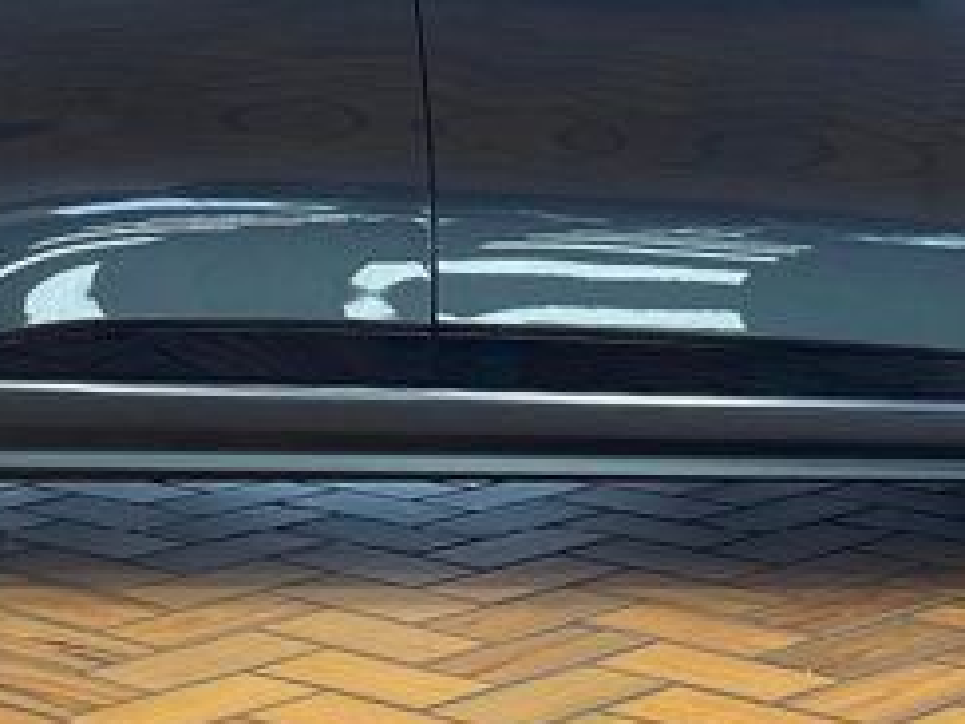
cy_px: -8
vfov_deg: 13.4
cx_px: 534
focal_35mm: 109
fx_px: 3039
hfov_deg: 18.0
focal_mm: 4.2
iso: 80
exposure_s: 1/120
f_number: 1.6
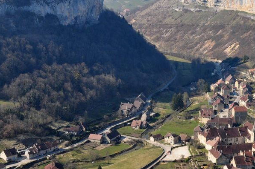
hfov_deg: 27.7
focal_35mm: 72
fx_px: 510
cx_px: 189
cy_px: 76
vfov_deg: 18.9
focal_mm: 28
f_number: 9
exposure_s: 1/320
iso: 250
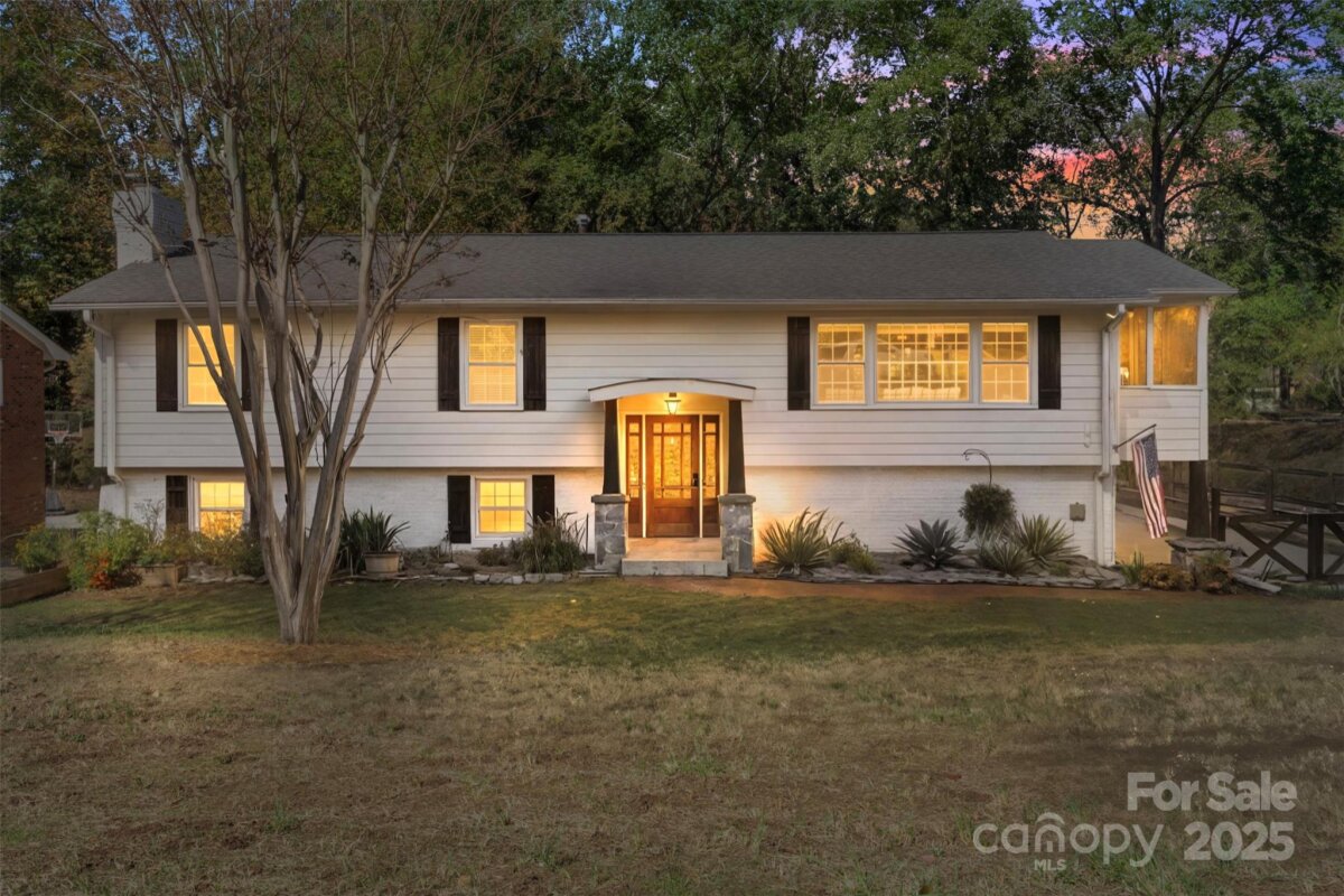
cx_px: 672
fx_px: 1008
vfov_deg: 47.9
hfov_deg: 67.4
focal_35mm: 27
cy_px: 448
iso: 100
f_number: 18
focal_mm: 27
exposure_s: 1/20
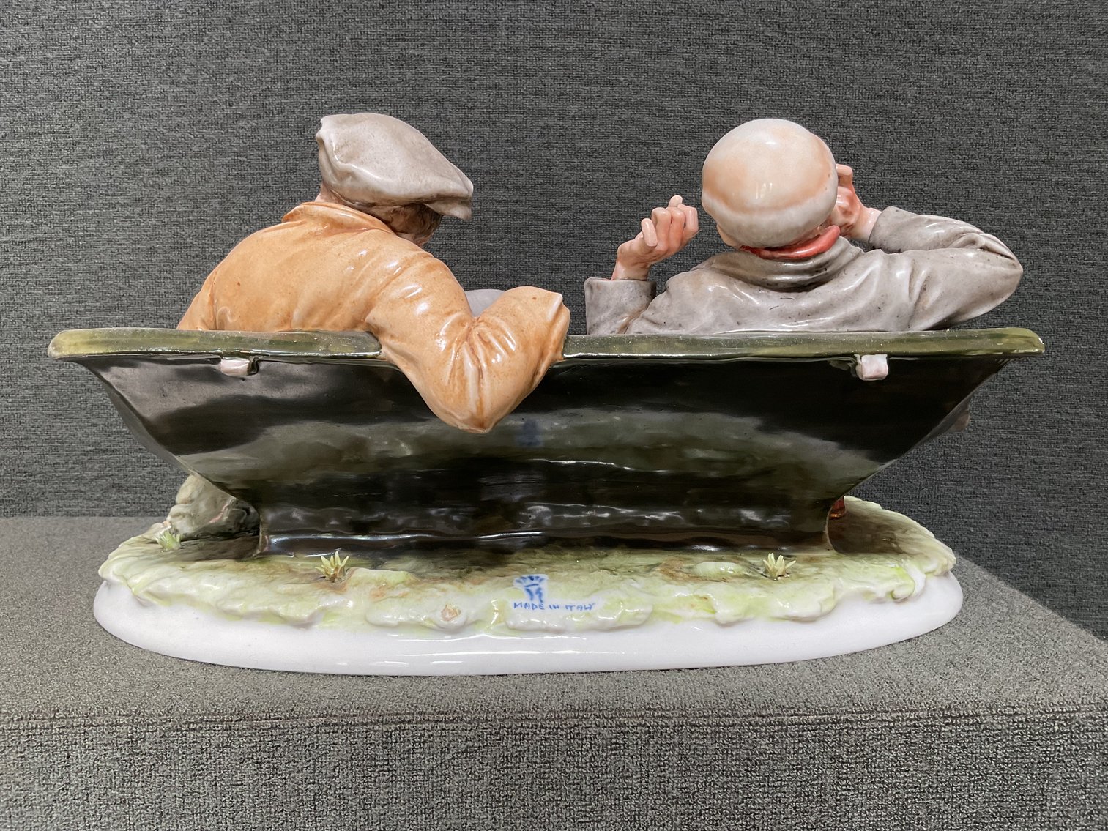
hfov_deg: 61.7
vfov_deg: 48.2
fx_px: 928
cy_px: 416
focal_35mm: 29
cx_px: 554
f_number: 1.8
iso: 64
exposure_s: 1/50
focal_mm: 3
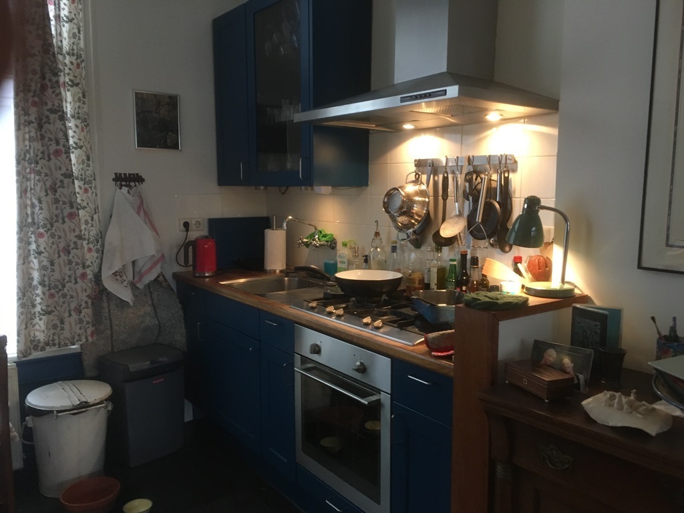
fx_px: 573
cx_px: 342
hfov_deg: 61.7
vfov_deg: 48.2
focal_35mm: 29
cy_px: 256
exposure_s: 1/33
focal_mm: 4.15
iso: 200
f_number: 2.2
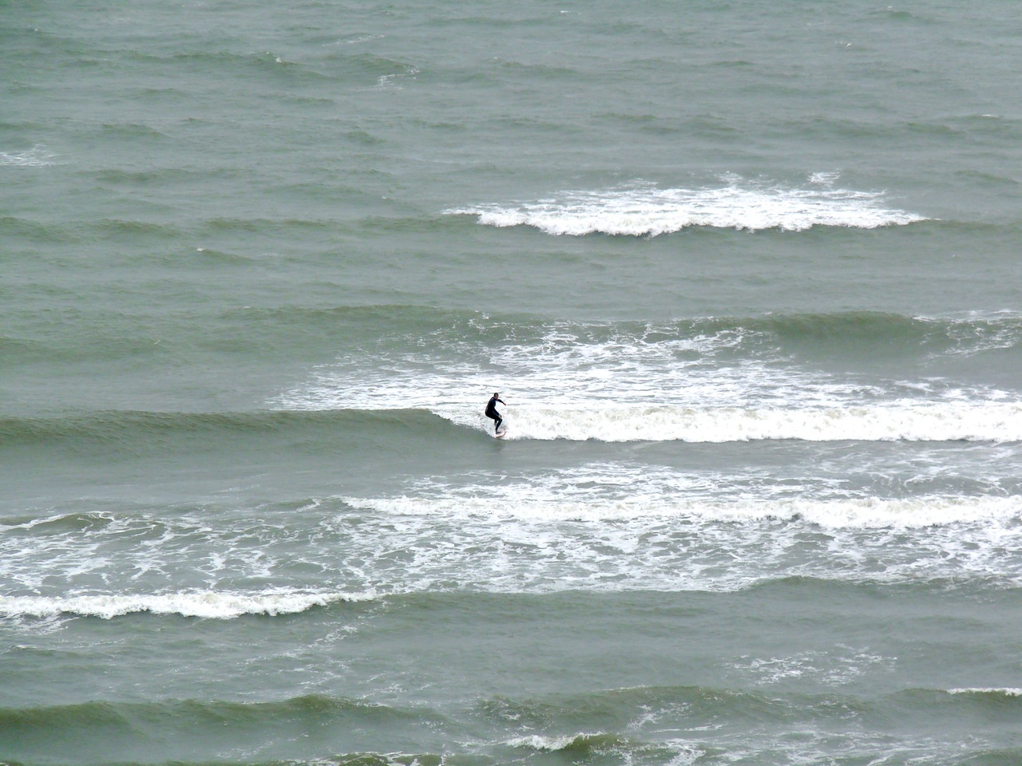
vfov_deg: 4.5
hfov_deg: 6.0
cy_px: 383
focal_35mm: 329
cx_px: 511
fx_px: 9713
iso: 100
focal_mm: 58.5
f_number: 5.6
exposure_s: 1/320
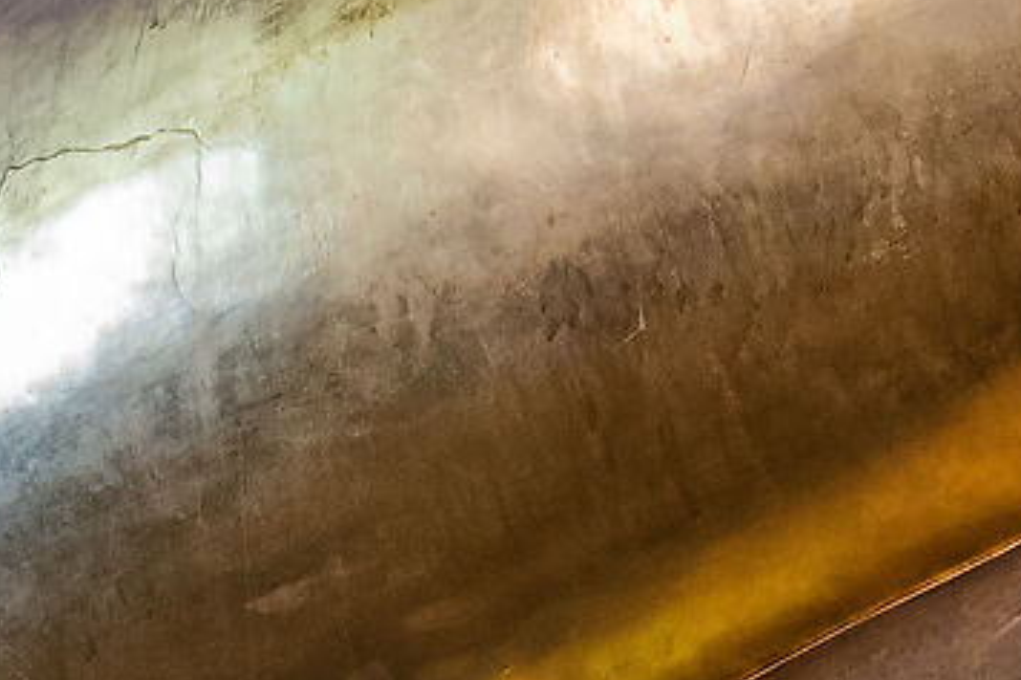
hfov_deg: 20.1
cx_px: 697
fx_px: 2863
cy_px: -854
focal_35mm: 101
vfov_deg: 11.6
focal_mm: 15
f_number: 8
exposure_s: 1/15
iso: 1250
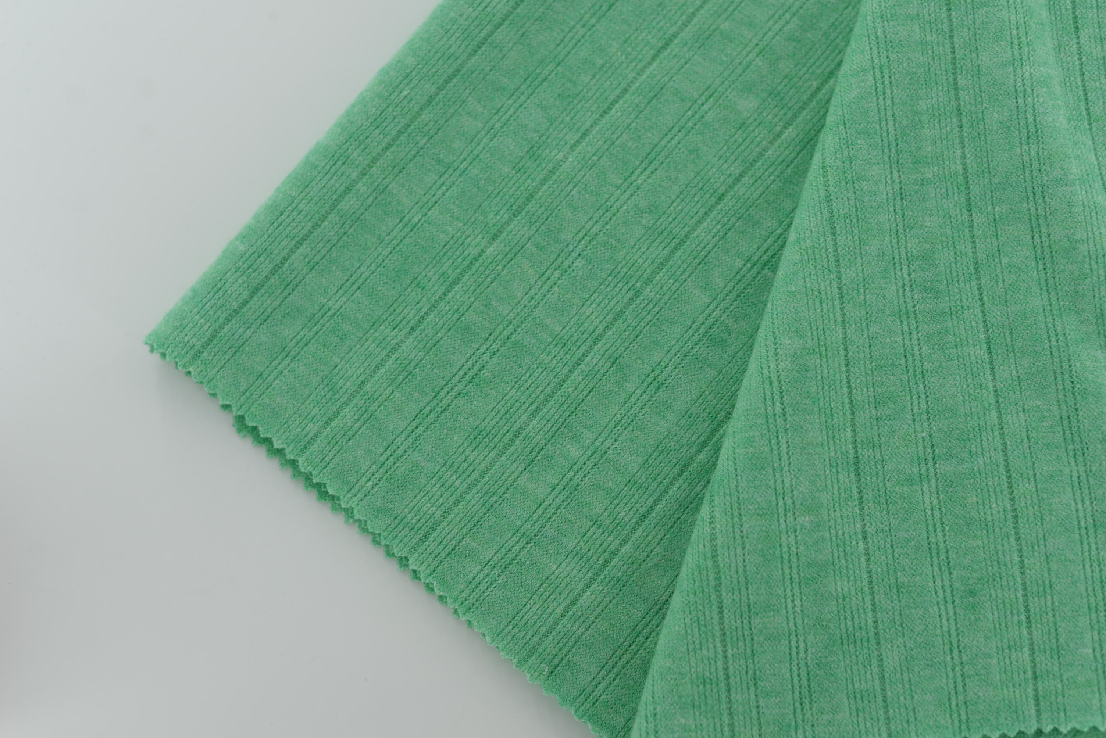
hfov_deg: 39.6
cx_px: 553
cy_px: 369
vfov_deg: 27.0
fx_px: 1537
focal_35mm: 50
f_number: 3.5
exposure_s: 1/200
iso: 100
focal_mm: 50
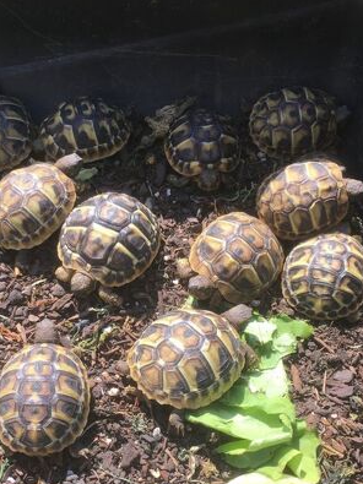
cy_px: 282
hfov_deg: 30.7
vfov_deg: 40.3
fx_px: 658
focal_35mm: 47
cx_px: 131
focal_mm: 4.15
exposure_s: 1/578
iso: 25
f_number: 2.2
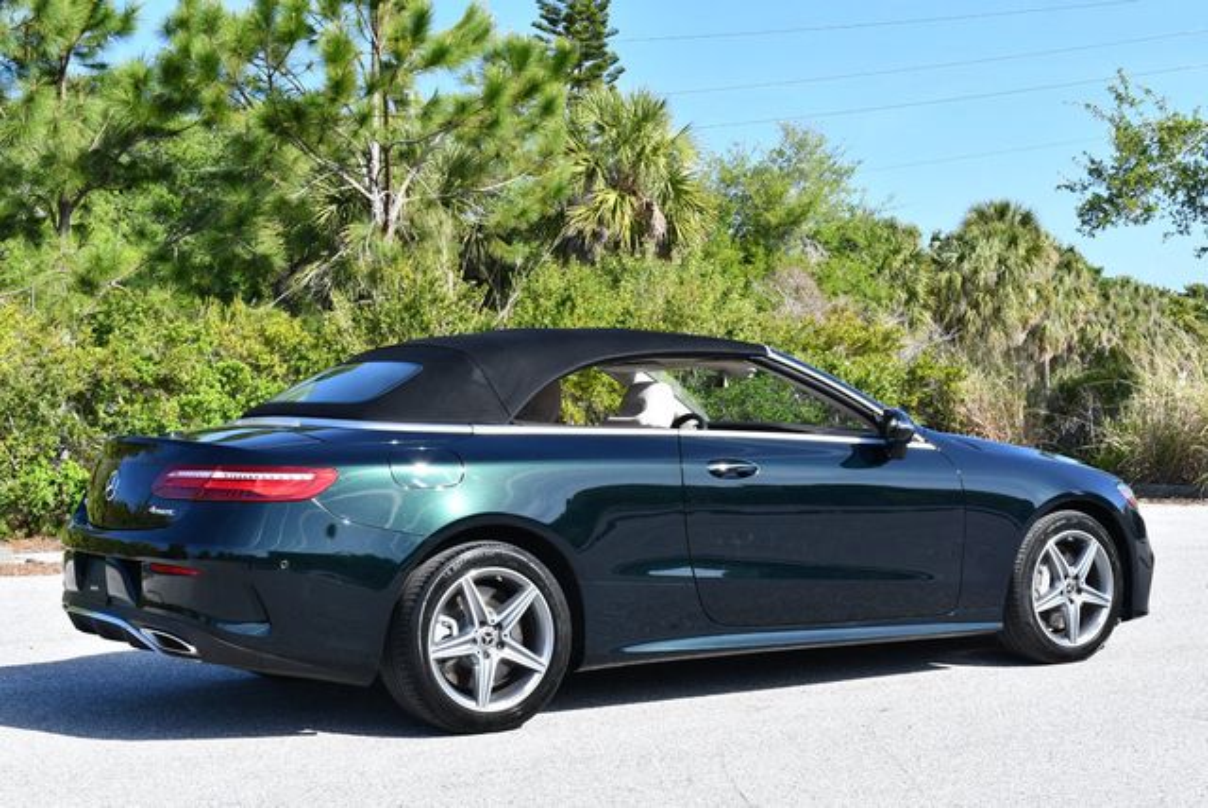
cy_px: 404
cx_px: 604
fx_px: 1881
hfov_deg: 35.6
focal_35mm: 56
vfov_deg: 24.2
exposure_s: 1/250
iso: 180
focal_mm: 28
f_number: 8
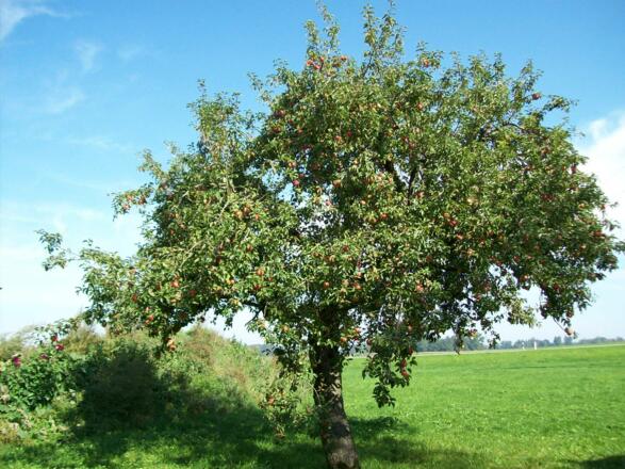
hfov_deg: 51.4
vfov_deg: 39.6
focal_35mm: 36
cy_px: 234
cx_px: 312
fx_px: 650
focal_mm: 6
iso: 80
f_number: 2.7
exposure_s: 1/563
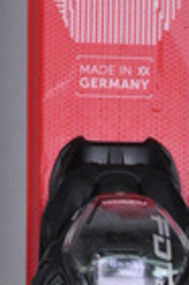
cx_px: -23
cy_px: -45
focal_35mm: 508
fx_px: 4007
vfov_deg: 4.1
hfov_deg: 2.7
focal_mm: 105
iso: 3200
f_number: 9.5
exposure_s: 1/125
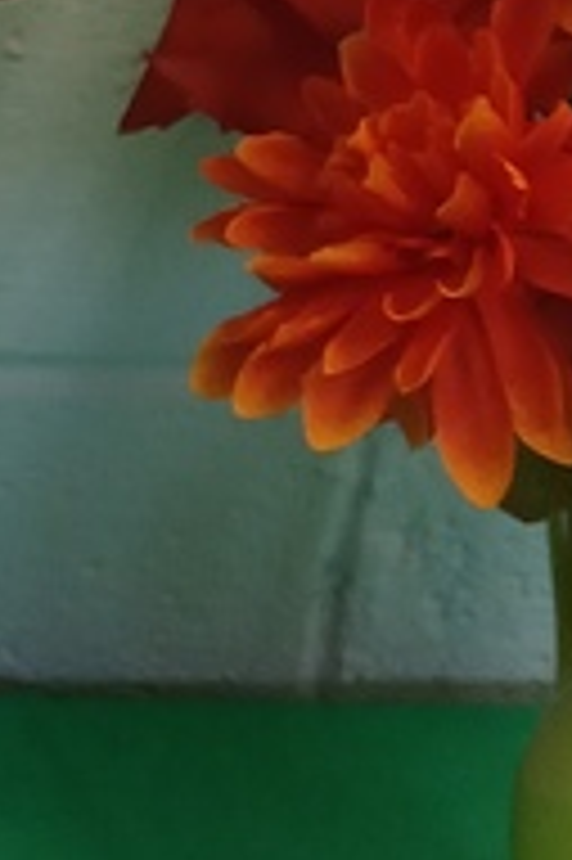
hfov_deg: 8.1
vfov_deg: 13.7
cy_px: -239
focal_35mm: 145
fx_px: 3462
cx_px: -1117
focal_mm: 3.98
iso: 125
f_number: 1.8
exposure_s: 1/60
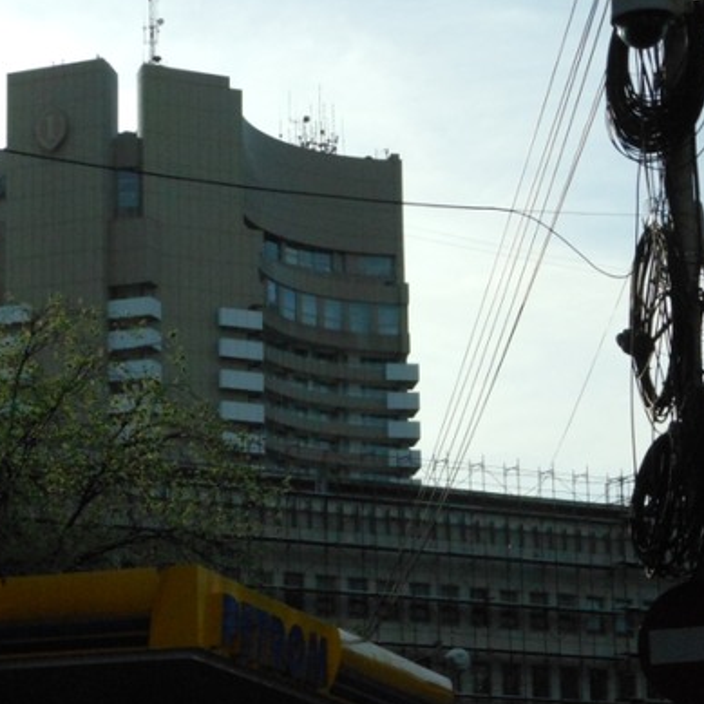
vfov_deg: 14.5
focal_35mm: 120
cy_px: 402
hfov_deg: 14.5
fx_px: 2761
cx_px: 262
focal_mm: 11.7
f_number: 13.6
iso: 400
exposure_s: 1/400
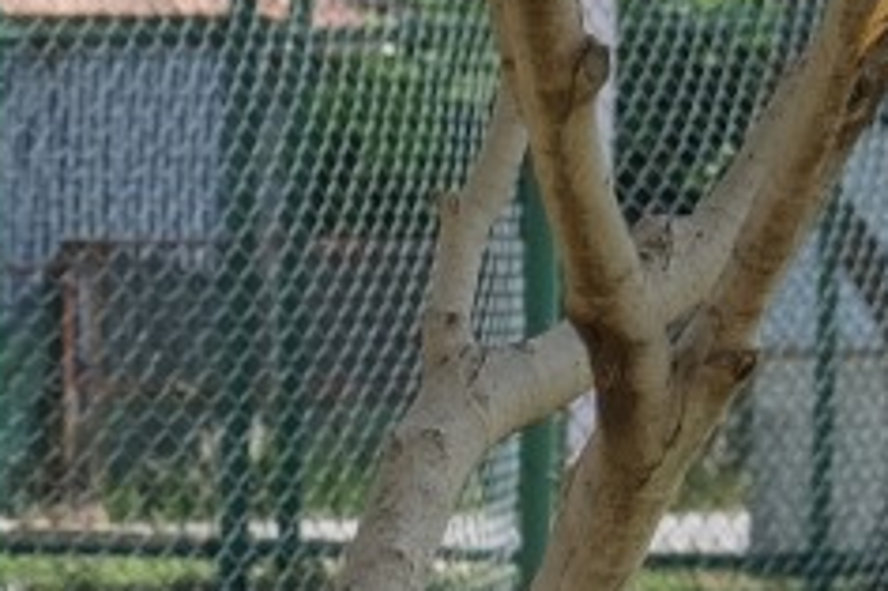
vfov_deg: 4.2
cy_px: 1916
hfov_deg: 6.4
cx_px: -741
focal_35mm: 316
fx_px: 7789
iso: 160
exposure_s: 1/640
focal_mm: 30.8
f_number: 4
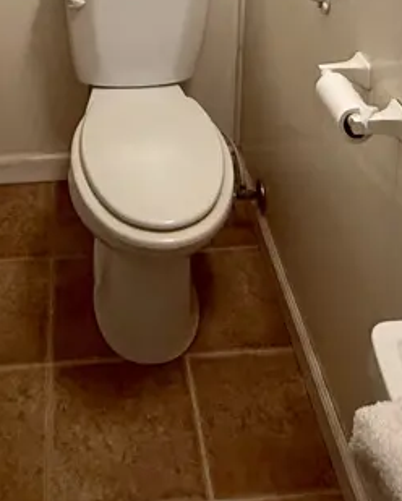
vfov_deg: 26.9
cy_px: -219
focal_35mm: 53
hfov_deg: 28.5
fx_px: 787
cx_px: 139
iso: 320
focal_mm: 2.22
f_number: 2.2
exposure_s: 1/120
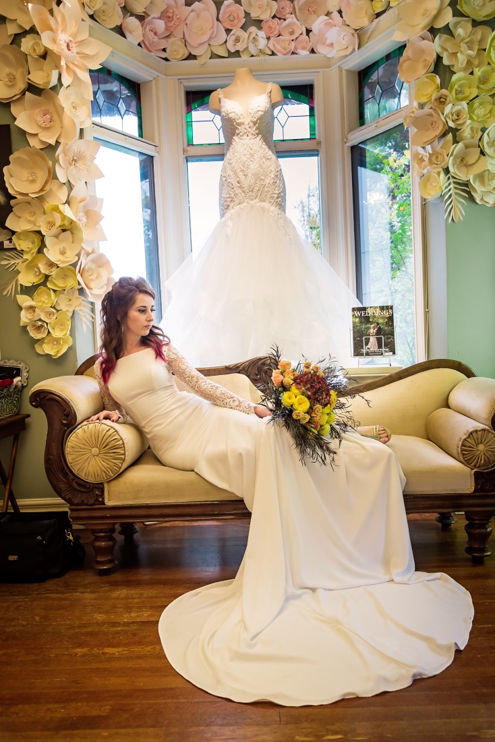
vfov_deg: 60.3
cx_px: 248
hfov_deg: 42.3
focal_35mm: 31
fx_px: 639
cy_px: 371
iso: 400
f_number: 4.5
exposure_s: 1/80
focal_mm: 31
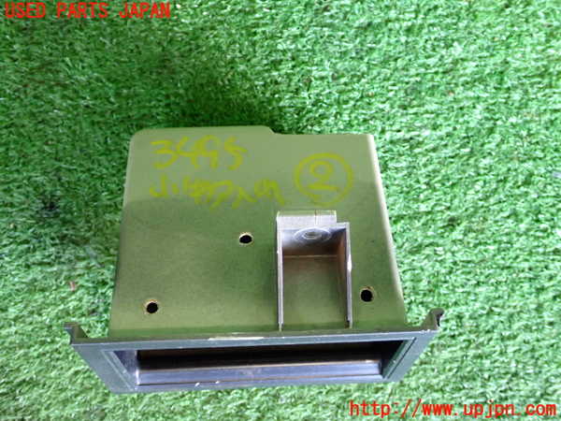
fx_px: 664
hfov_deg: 45.8
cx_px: 280
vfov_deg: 35.1
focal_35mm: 41
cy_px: 210
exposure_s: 1/40
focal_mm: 7.31
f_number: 2.8
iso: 640
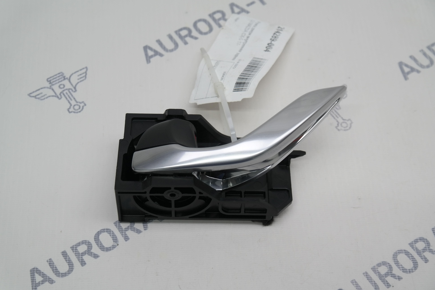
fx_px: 773
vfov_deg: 21.2
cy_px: 145
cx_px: 218
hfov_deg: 31.4
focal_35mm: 64
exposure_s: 1/60
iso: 200
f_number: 5
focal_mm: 42
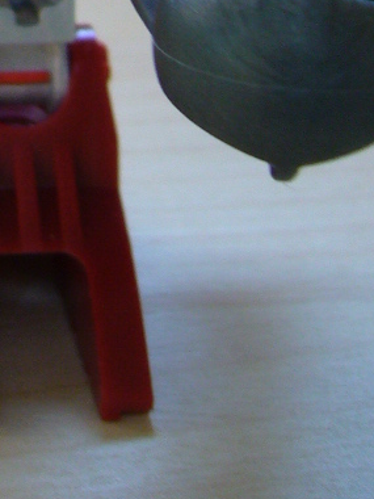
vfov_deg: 15.0
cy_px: -330
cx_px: -178
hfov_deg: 12.0
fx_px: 1700
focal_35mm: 118
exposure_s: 1/20
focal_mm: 5.8
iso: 100
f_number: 2.8
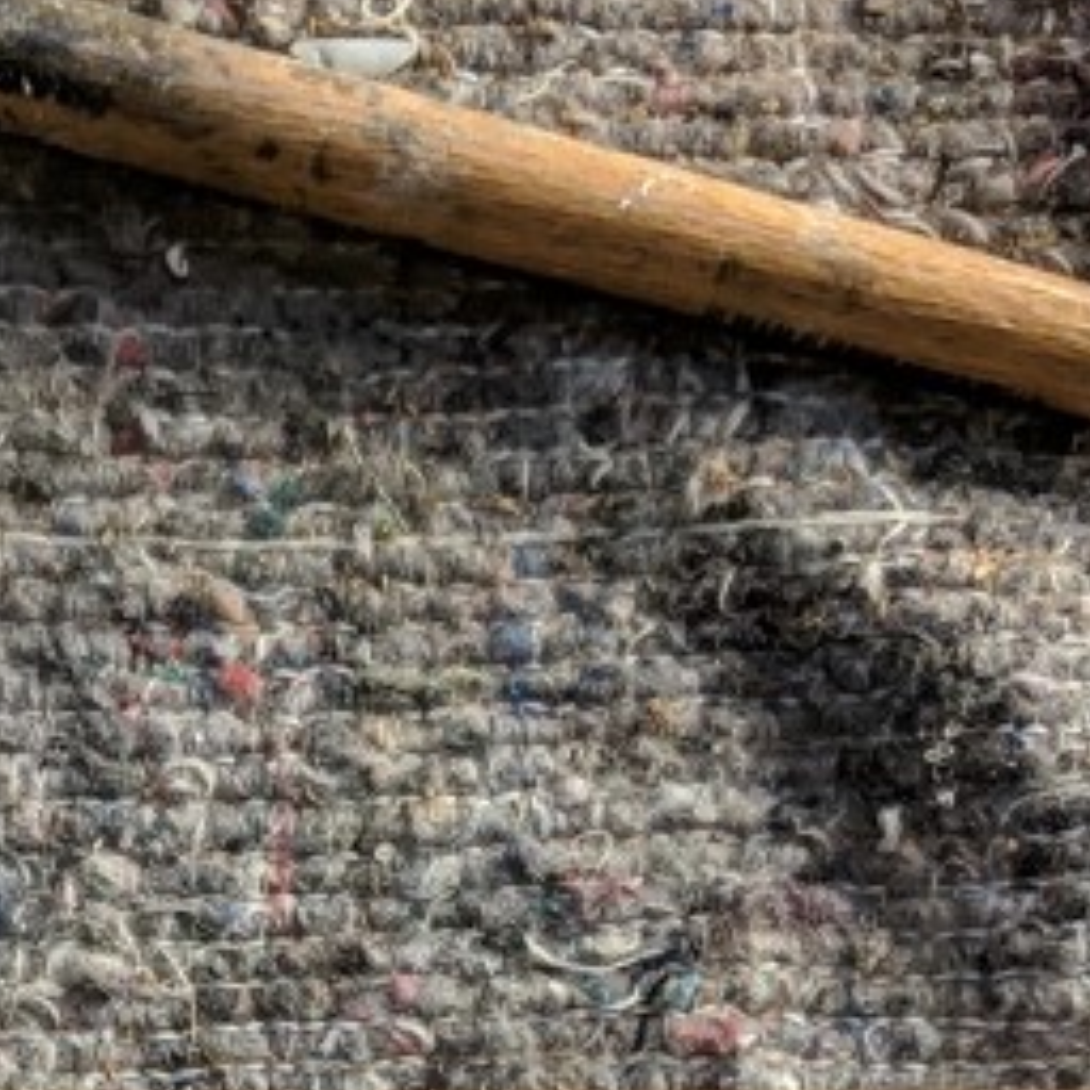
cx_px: -102
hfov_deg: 12.8
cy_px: 1839
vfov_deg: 12.2
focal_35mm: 134
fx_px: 4774
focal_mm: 4.44
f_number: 1.8
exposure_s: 1/234
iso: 68
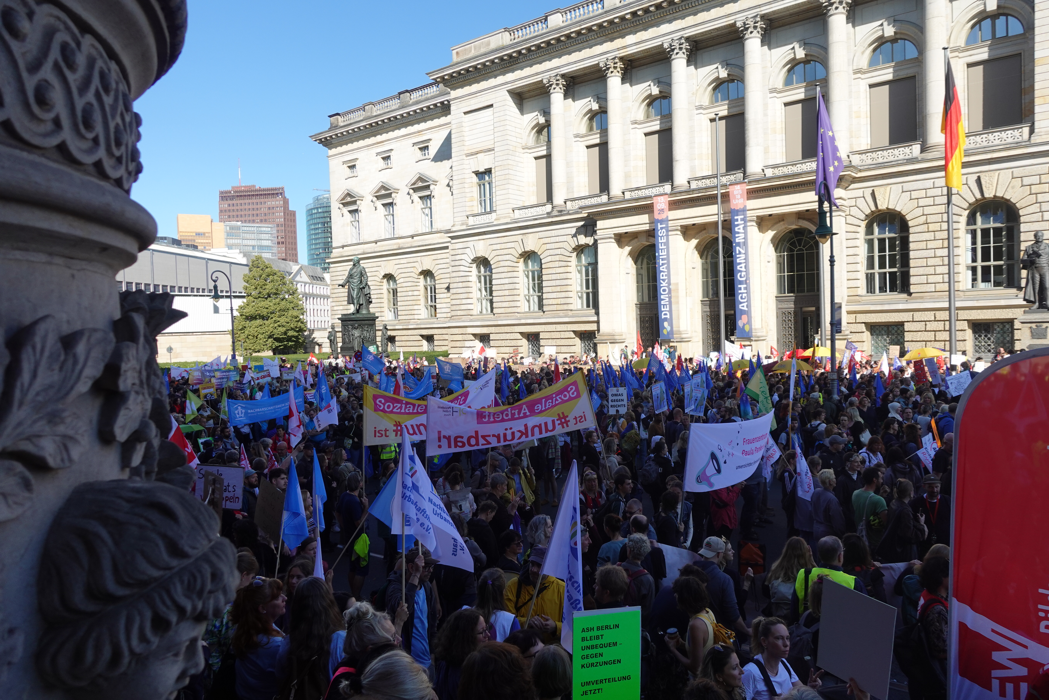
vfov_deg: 53.1
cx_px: 524
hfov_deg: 73.7
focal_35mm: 24
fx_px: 699
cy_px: 350
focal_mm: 9.44
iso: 125
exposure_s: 1/640
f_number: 4
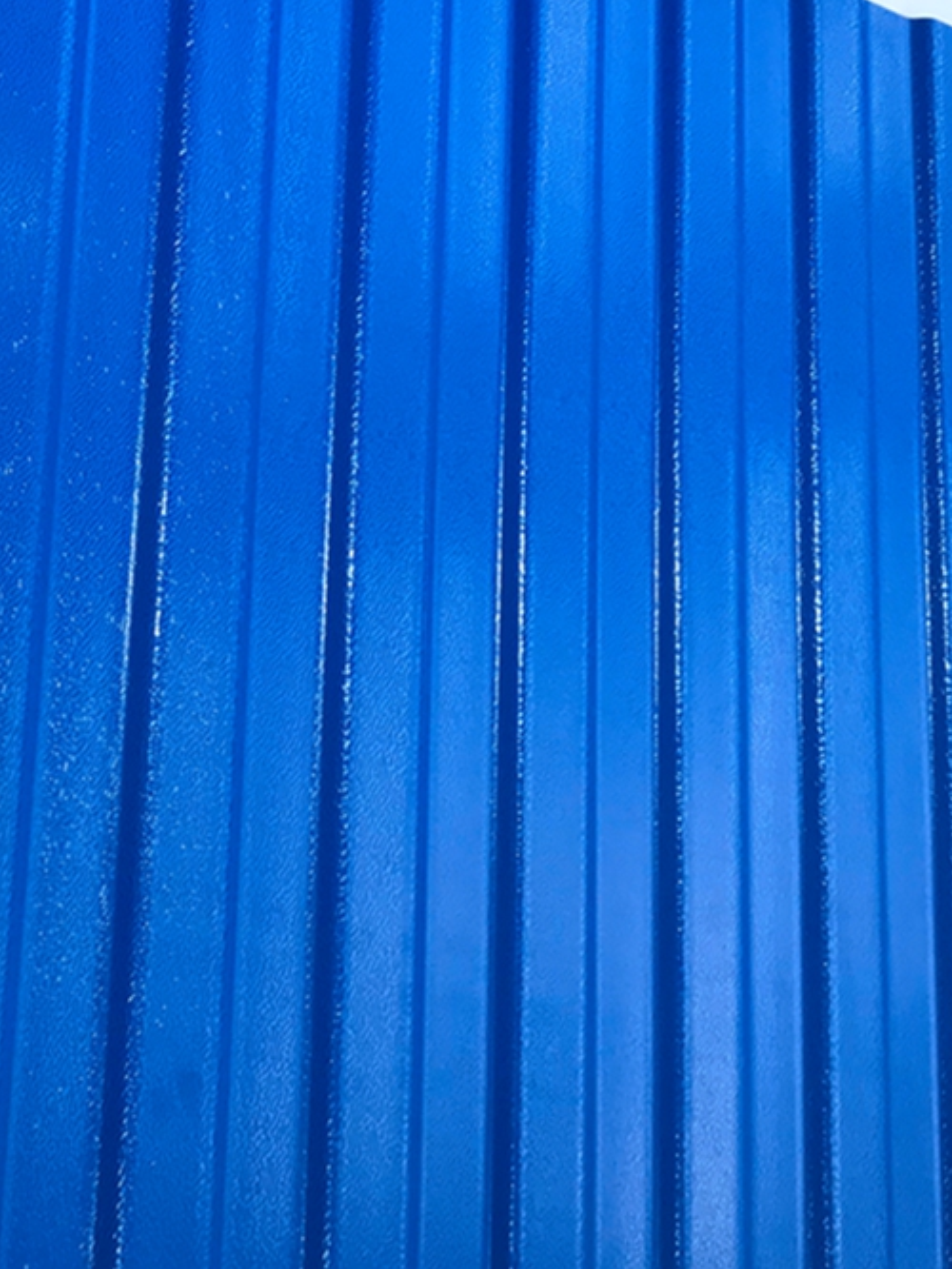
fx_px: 2052
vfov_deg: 34.3
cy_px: 553
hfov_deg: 25.5
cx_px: 145
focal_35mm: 56
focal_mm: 3.99
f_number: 1.8
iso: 40
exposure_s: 1/100
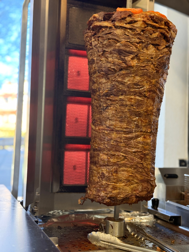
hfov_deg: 30.3
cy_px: 126
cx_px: 94
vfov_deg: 39.7
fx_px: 349
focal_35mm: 48
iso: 250
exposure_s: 1/45
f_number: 1.78
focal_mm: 6.76
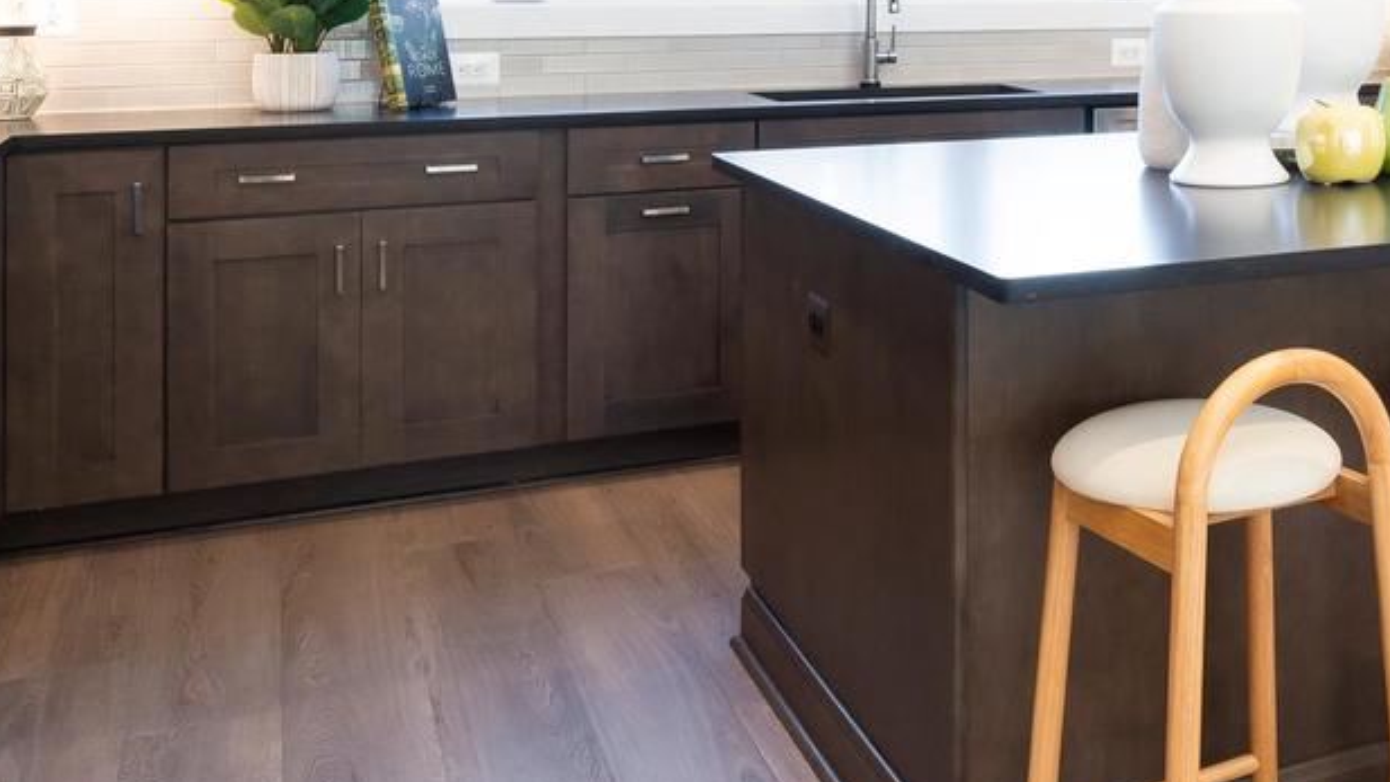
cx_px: 1235
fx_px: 1667
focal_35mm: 45
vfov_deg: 25.0
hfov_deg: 41.9
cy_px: -18
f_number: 13
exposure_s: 1/250
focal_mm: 18.5
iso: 800
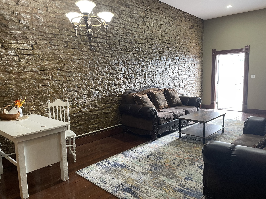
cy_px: 100
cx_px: 133
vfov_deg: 53.1
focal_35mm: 26
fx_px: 200
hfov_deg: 67.3
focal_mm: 4.2
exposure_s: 1/60
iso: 200
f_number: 1.6
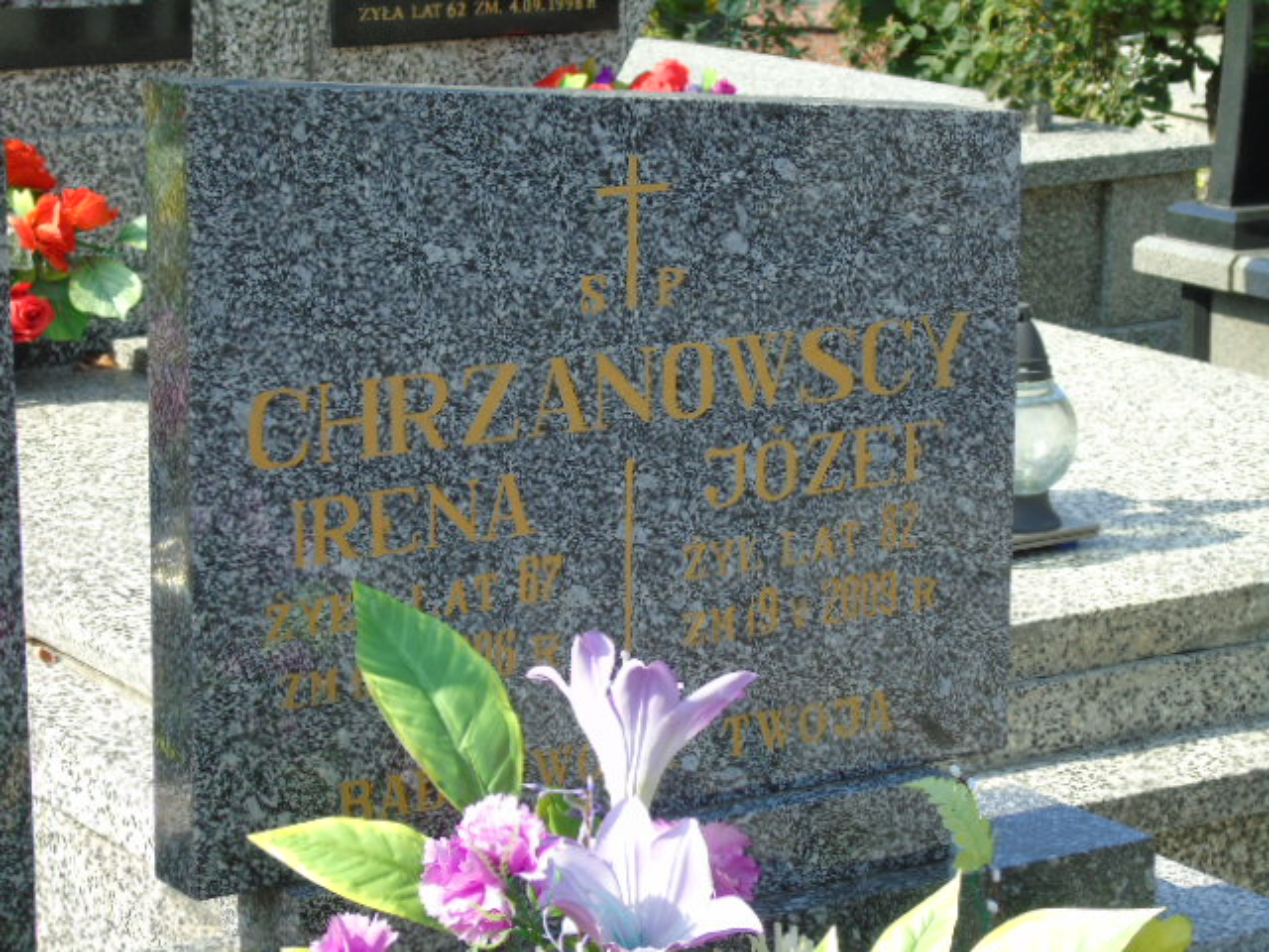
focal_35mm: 108
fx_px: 3959
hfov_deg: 18.2
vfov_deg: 13.7
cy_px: 476
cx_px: 634
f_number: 4.4
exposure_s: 1/200
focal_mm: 19
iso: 80
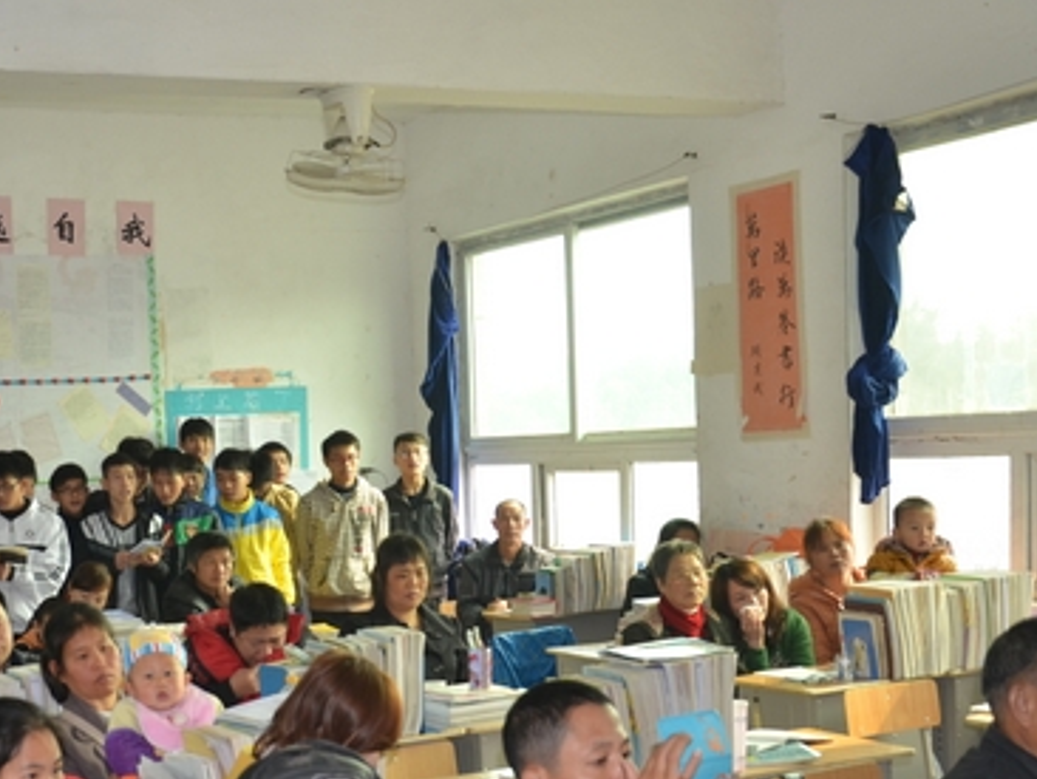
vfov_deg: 27.3
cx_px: 181
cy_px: 569
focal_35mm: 53
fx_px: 1584
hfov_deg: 34.9
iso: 400
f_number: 4
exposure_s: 1/160
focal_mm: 21
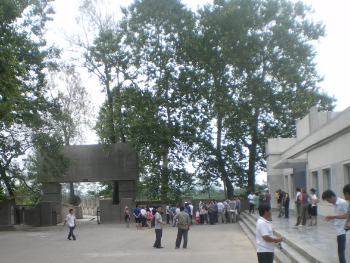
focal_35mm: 49
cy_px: 175
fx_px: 495
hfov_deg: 38.7
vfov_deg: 29.5
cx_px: 131
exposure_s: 1/100
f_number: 4.6
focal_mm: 6.3
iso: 50
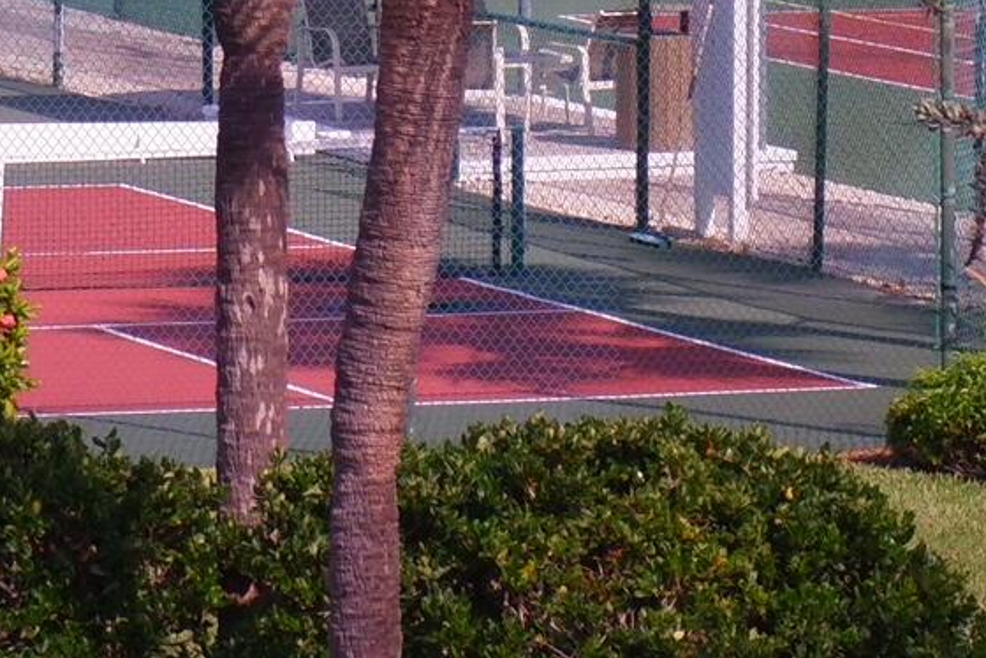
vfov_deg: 3.7
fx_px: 9974
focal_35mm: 364
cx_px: -62
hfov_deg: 5.6
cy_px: -931
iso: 640
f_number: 5.6
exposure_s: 1/2500
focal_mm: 45
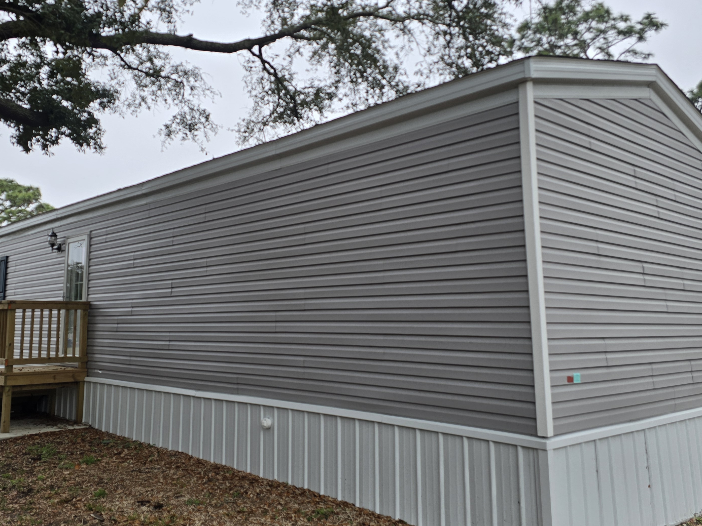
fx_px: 669
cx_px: 289
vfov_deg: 42.9
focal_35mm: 33
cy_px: 231
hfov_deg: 55.0
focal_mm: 6.3
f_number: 1.7
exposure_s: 1/195
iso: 12
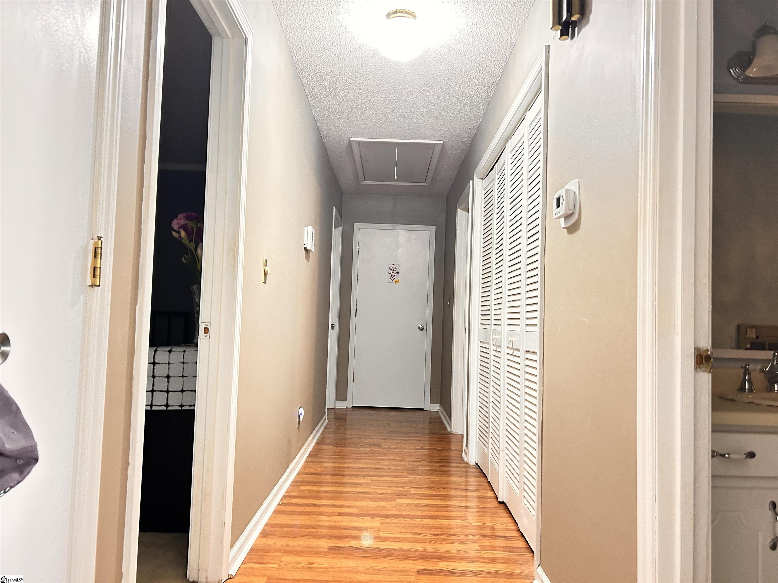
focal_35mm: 26
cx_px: 389
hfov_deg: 67.3
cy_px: 292
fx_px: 584
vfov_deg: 53.1
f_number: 1.5
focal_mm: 5.7
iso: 500
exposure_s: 1/30
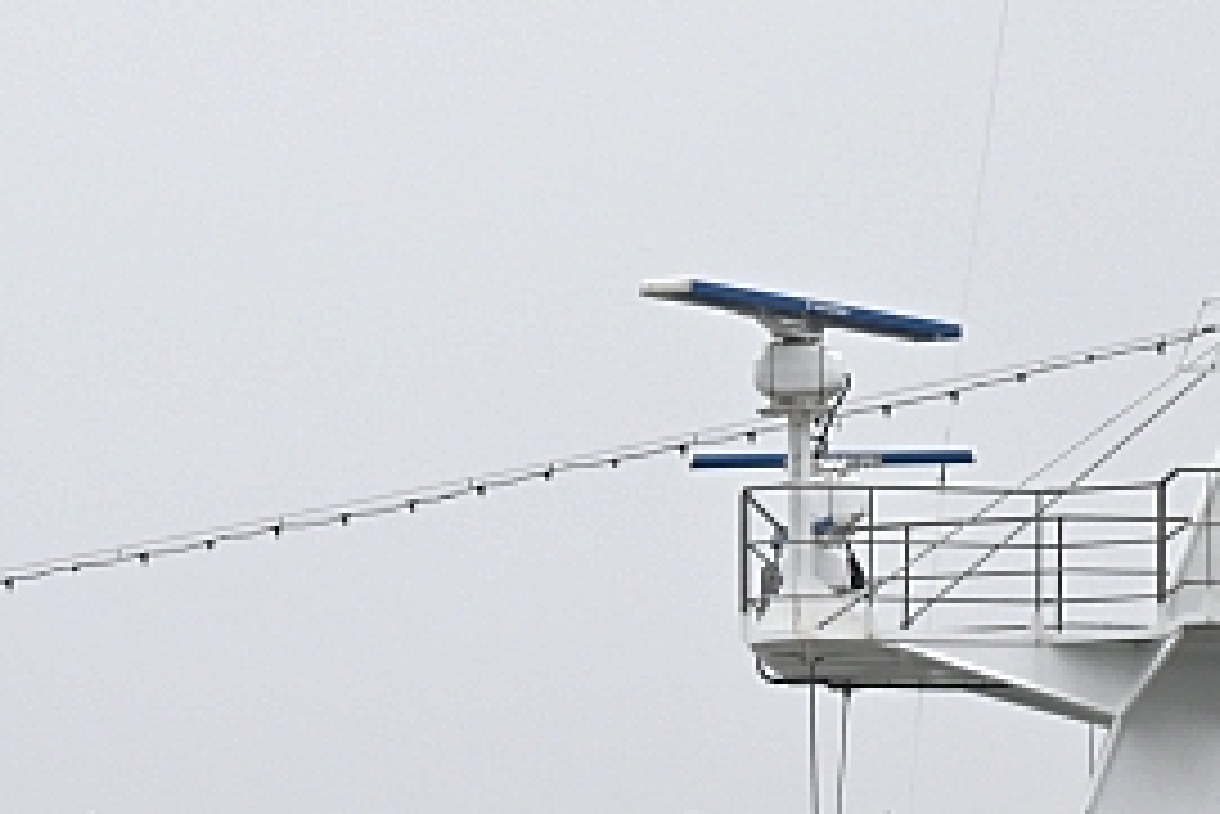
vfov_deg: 3.0
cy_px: 1050
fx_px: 15359
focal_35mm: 453
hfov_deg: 4.5
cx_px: 198
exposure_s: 1/500
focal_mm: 120
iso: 220
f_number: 4
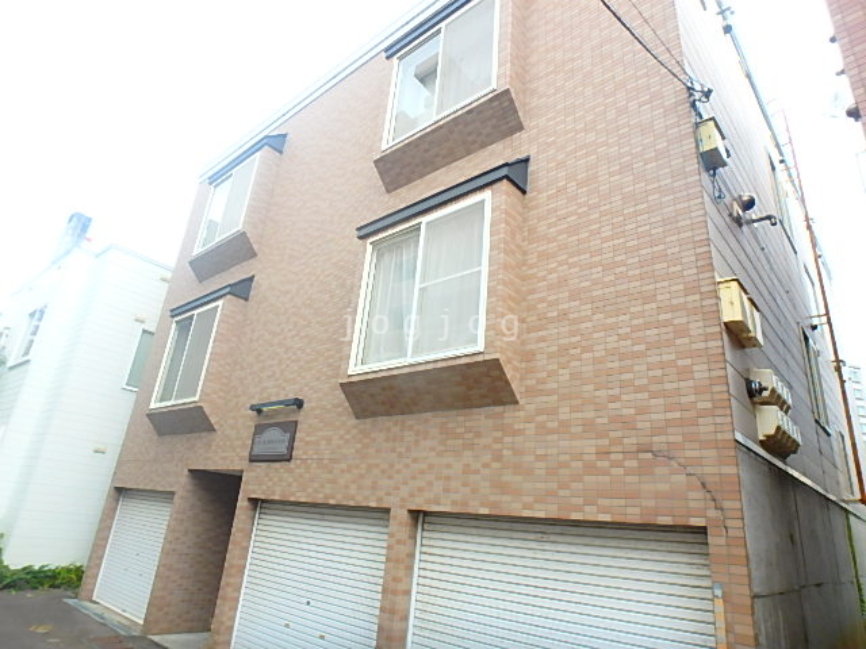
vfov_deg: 63.4
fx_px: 525
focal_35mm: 21
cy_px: 324
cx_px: 433
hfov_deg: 79.0
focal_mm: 3.7
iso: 160
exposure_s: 1/60
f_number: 3.5
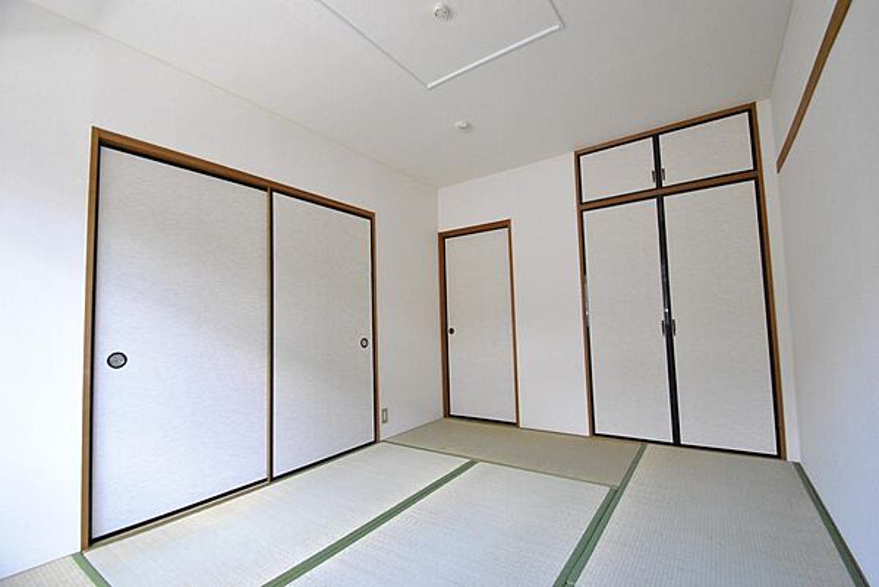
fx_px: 367
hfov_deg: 100.3
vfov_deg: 77.4
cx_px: 440
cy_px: 294
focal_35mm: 15
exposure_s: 1/100
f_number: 5
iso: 1600
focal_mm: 10
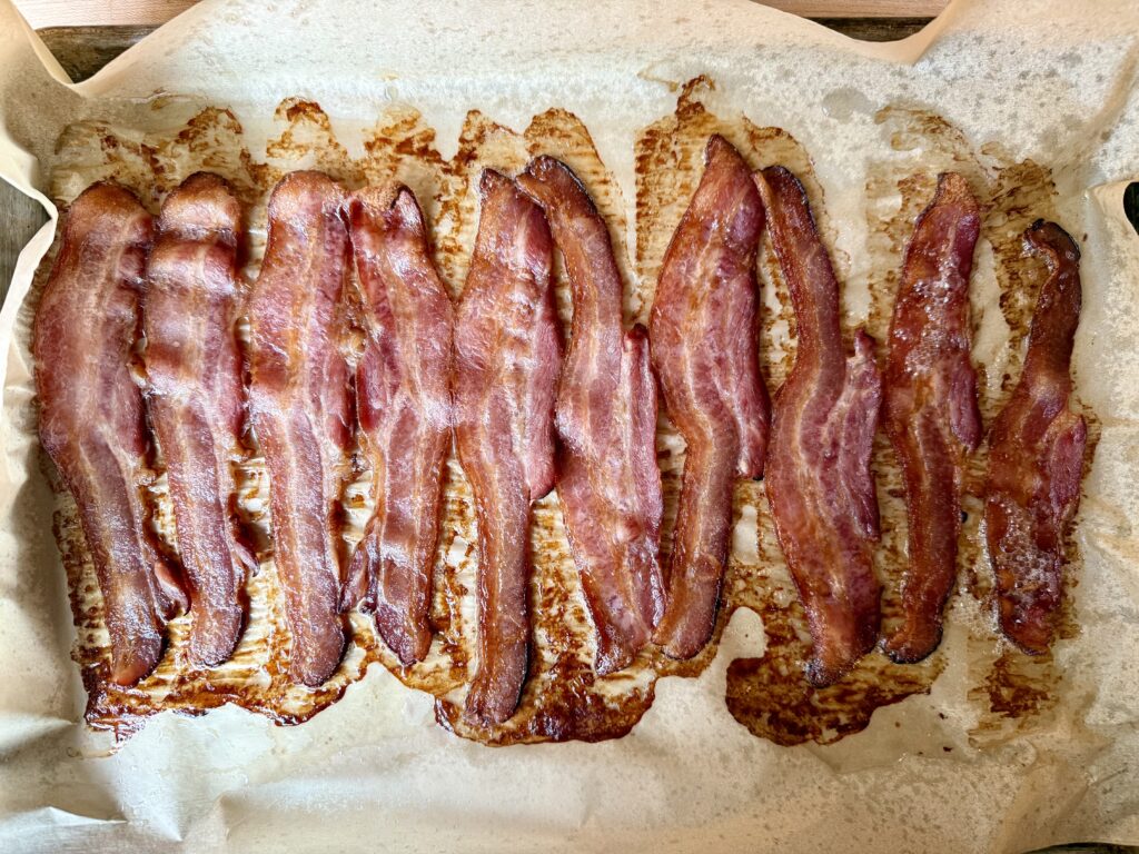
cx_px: 570
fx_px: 790
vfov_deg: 56.8
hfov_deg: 71.6
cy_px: 427
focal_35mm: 24
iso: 250
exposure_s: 1/60
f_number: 1.78
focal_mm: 6.76
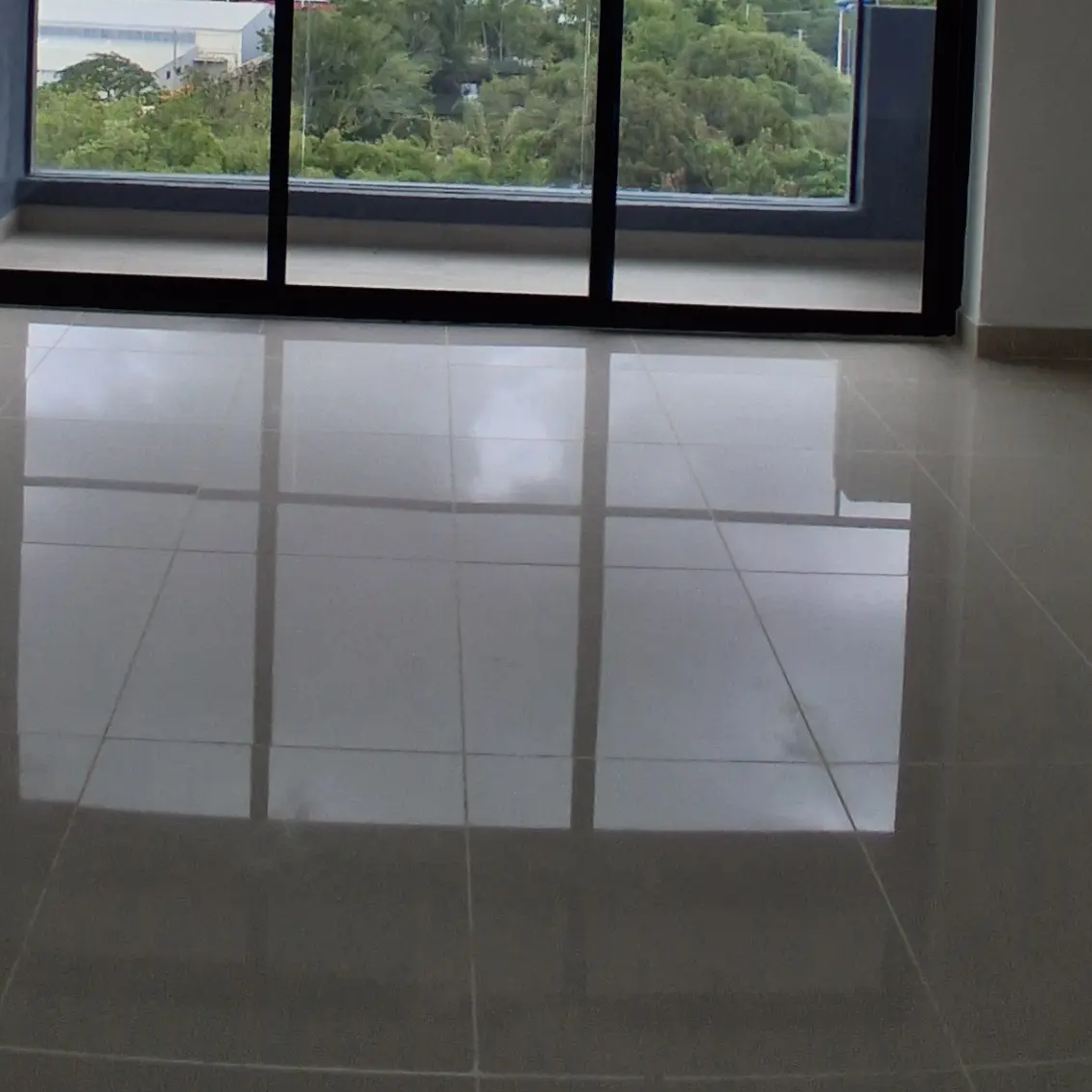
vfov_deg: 40.6
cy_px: -61
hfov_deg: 48.1
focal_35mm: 34
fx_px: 1213
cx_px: 421
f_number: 2.2
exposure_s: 1/782
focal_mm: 1.4
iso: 50
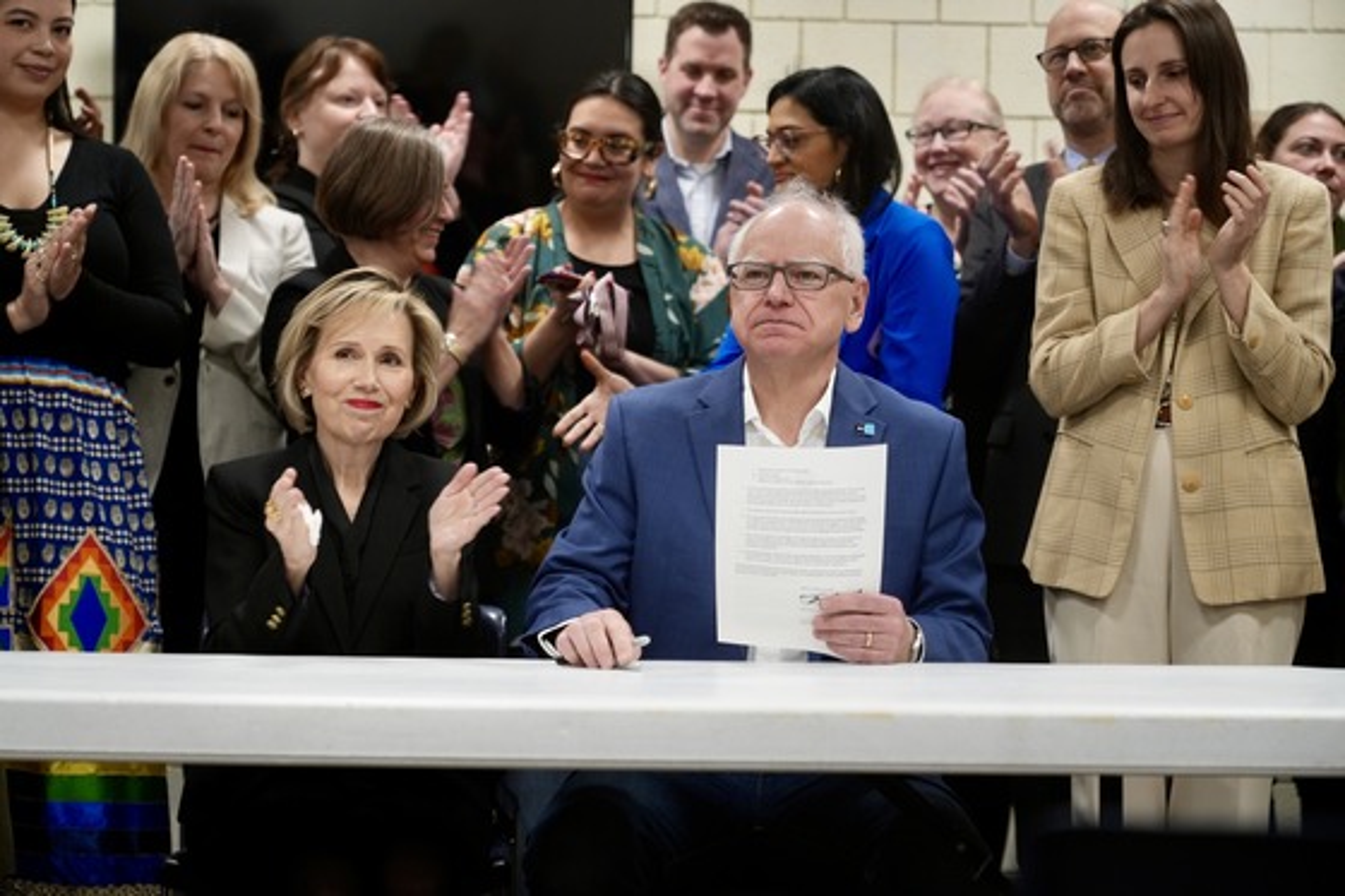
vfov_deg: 19.4
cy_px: 448
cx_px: 672
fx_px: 2614
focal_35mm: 70
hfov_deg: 28.9
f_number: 2.8
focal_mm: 70
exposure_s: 1/200
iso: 2000
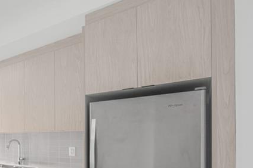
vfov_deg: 42.7
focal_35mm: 29
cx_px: -39
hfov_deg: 44.2
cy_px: 136
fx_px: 204
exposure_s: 1/6
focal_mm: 12
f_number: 8
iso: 400
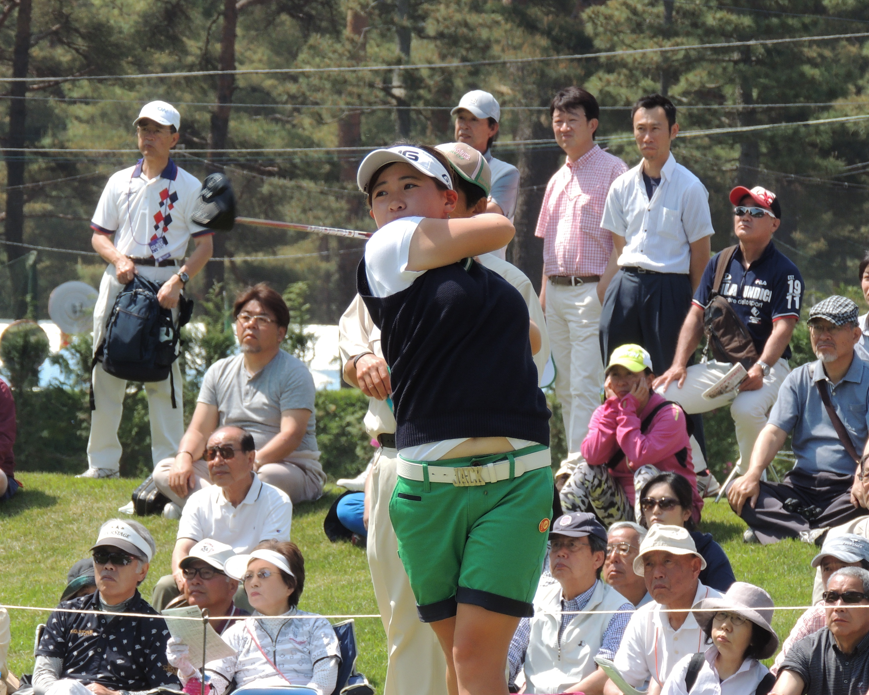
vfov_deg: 4.0
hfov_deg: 5.0
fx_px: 9978
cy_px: 428
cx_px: 391
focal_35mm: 388
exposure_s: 1/320
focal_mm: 53.5
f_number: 4.8
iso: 100
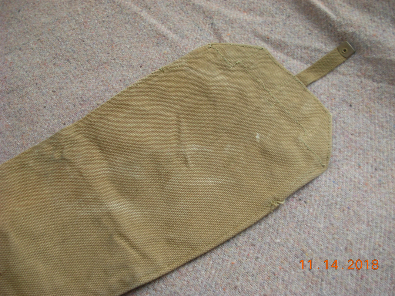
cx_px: 198
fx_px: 434
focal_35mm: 38
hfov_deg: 49.0
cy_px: 148
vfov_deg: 37.7
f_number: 2.9
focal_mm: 6.3
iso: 79
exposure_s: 1/4.4
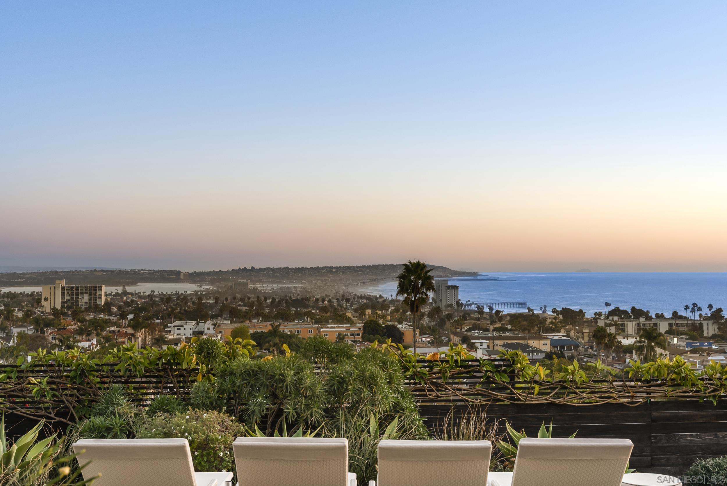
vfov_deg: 28.7
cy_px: 243
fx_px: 950
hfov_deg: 41.9
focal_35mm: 47
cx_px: 364
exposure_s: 1/30
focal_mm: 47
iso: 500
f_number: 8
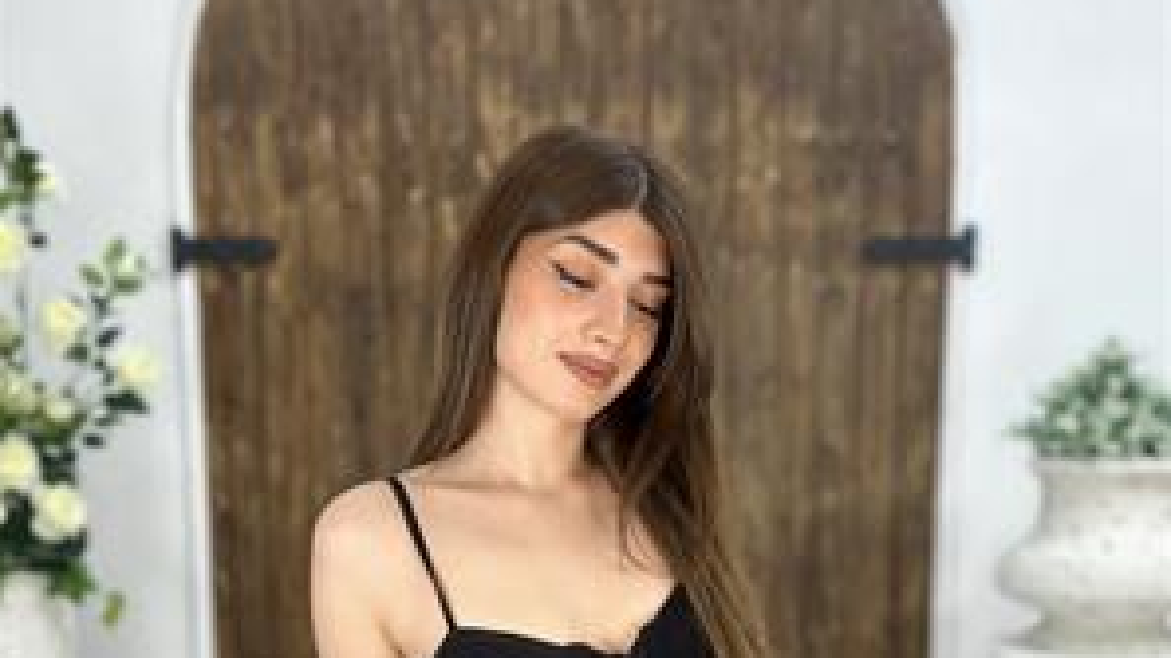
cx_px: 584
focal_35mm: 44
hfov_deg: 46.4
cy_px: 650
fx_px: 1366
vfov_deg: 25.8
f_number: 1.9
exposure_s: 1/100
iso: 40
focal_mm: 2.69
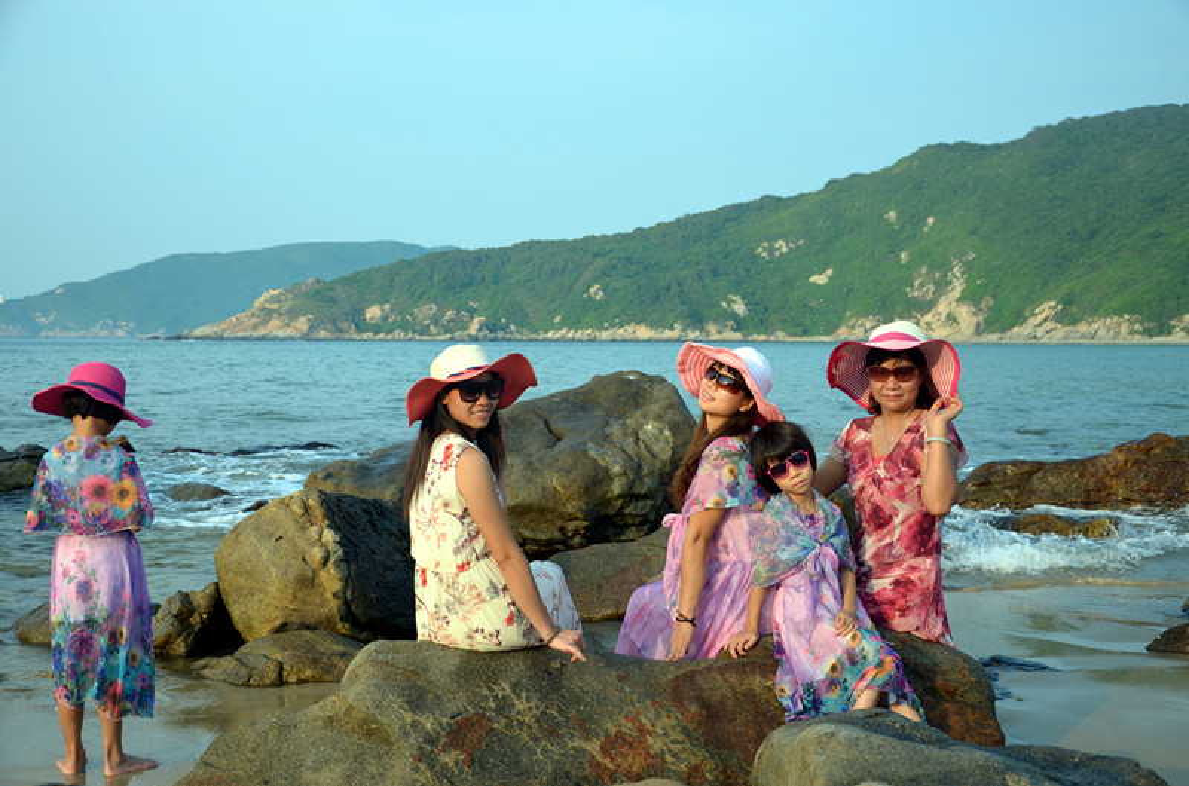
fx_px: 1581
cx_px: 594
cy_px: 393
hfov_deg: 41.2
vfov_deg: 27.9
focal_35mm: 48
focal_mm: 32
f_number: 4.2
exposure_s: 1/500
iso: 160
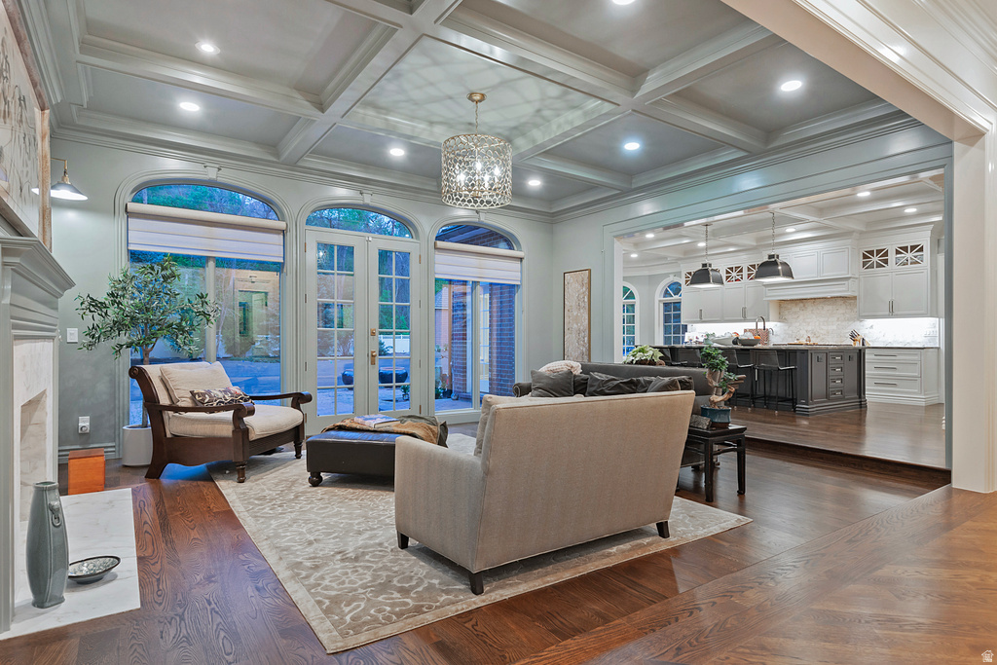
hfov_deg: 86.9
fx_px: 526
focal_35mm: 19
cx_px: 498
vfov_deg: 64.6
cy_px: 332
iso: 800
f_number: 7.1
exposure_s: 1/13
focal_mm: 19
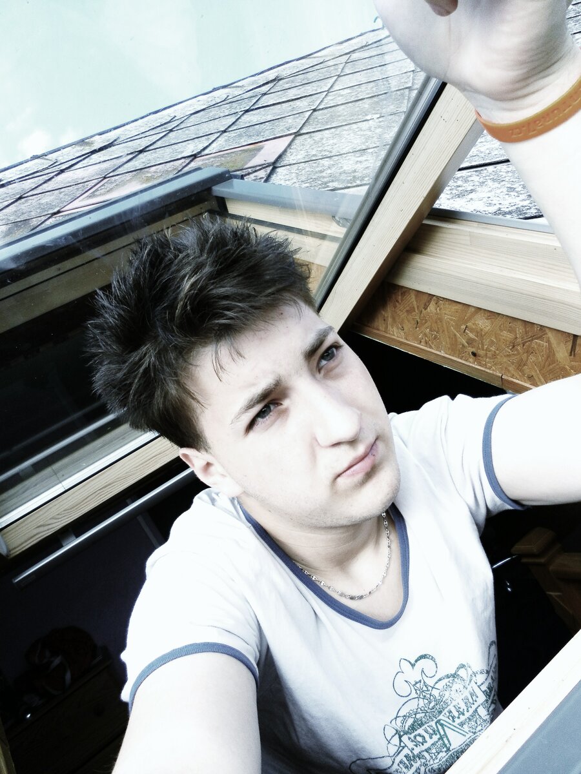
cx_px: 290
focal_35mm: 28
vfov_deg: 63.4
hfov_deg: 49.7
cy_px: 387
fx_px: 627
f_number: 3.2
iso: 80
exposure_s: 1/250
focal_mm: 4.9
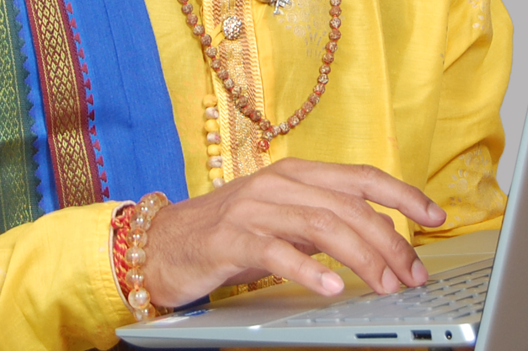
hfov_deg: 11.3
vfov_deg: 7.4
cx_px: 326
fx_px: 2667
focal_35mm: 182
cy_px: -202
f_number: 6.3
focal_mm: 38
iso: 200
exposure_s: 1/200
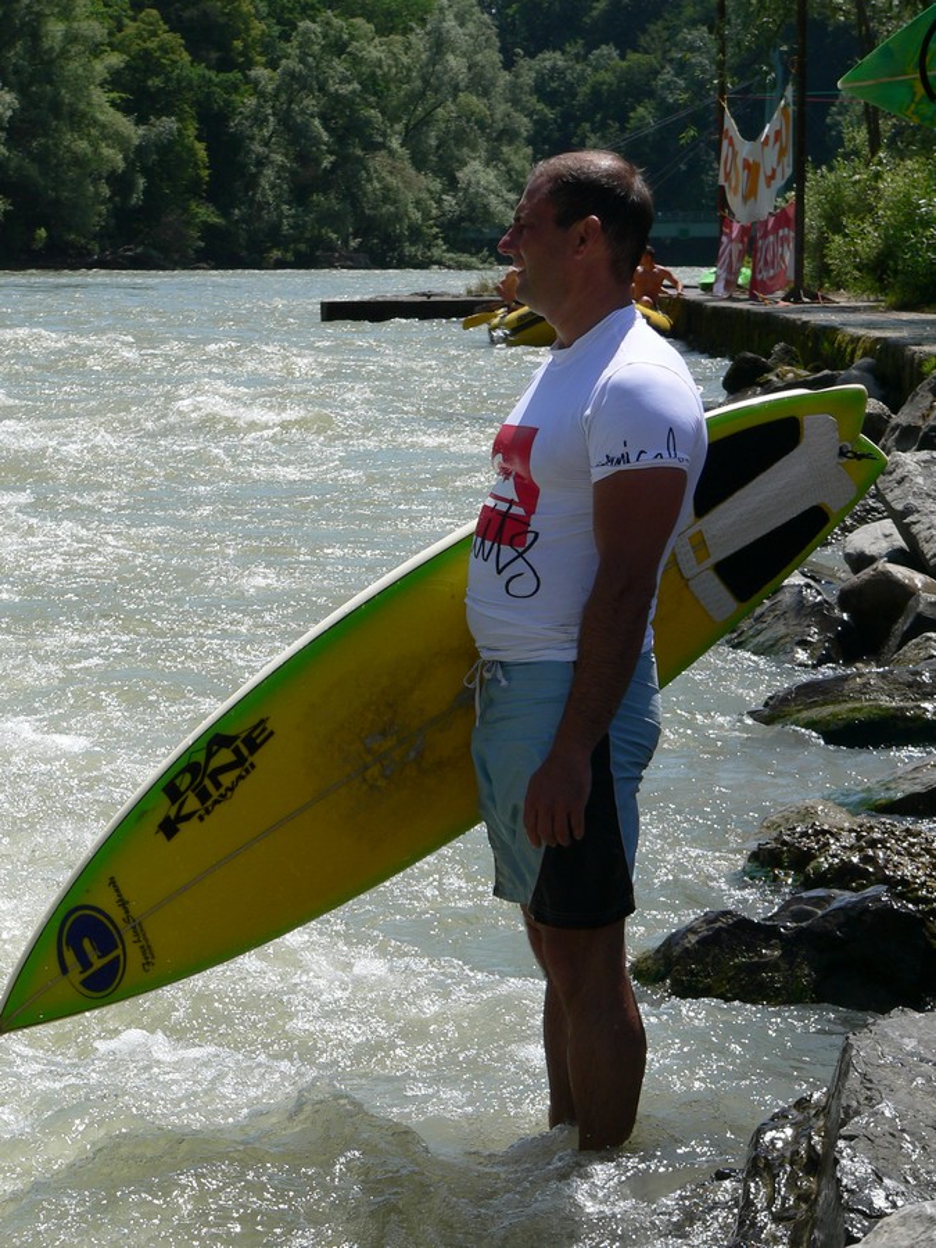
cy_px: 624
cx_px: 468
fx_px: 4362
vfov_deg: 16.3
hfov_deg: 12.2
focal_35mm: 121
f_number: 4
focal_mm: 20.1
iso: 80
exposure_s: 1/800
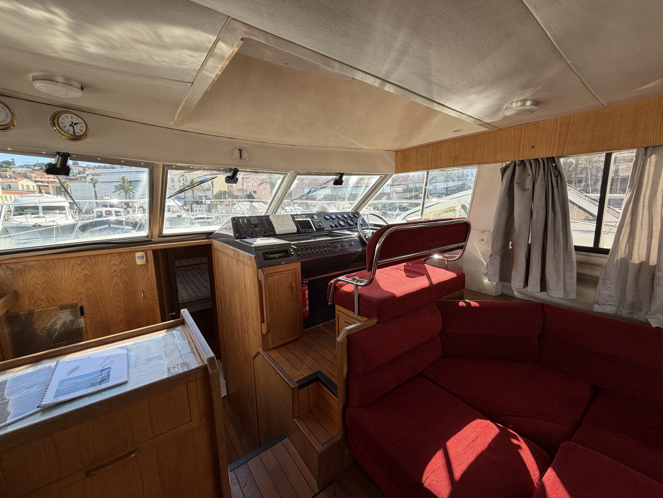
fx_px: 268
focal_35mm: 14
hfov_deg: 102.1
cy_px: 249
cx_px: 332
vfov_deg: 85.7
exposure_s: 1/228
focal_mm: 2.22
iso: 40
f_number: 2.2
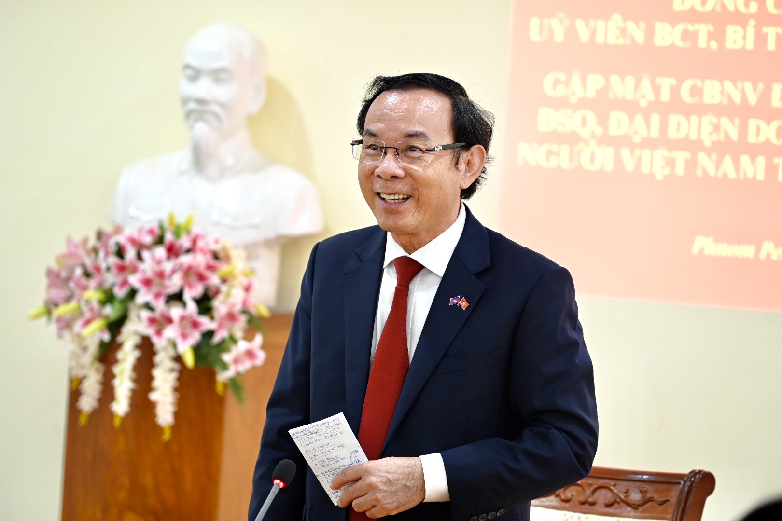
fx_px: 2389
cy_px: 260
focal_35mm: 110
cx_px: 391
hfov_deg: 18.6
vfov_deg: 12.5
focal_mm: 110
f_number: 4
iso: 1000
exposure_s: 1/50
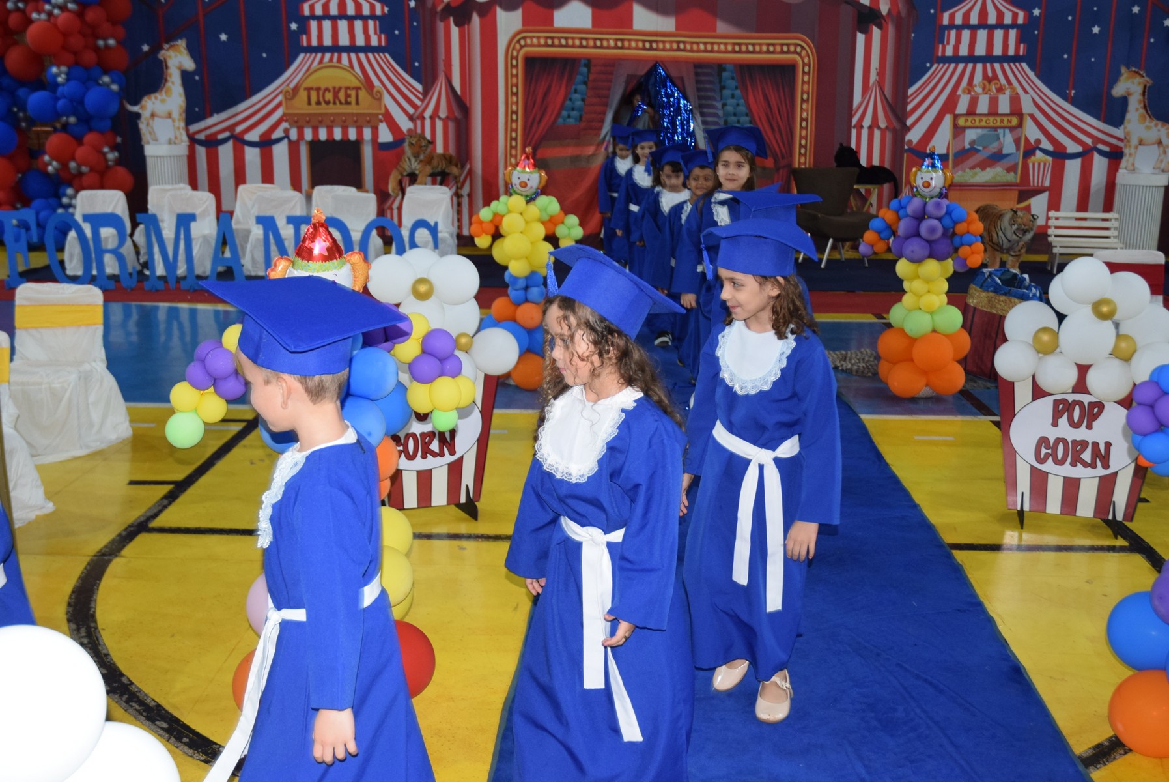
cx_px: 584
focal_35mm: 38
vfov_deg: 35.6
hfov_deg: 51.2
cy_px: 391
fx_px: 1219
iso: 1000
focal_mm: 25
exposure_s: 1/60
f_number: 3.8
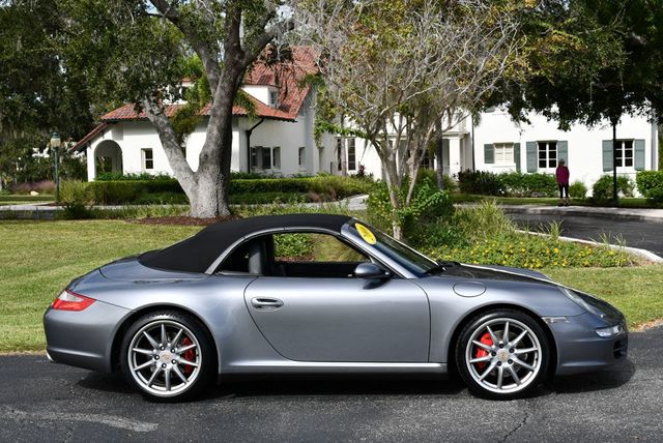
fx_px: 1032
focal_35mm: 56
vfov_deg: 24.2
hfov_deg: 35.6
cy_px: 222
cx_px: 332
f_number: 9
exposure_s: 1/320
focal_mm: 28
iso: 100
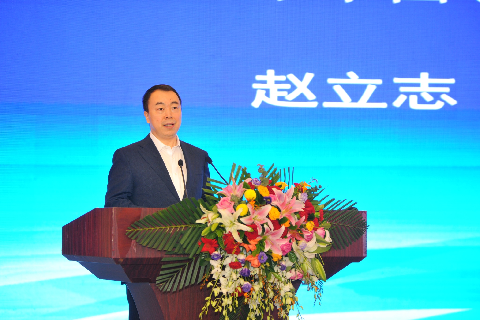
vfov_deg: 13.0
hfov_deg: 19.5
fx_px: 1399
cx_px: 240
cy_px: 160
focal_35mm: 105
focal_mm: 105
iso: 1600
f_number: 3.2
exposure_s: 1/200
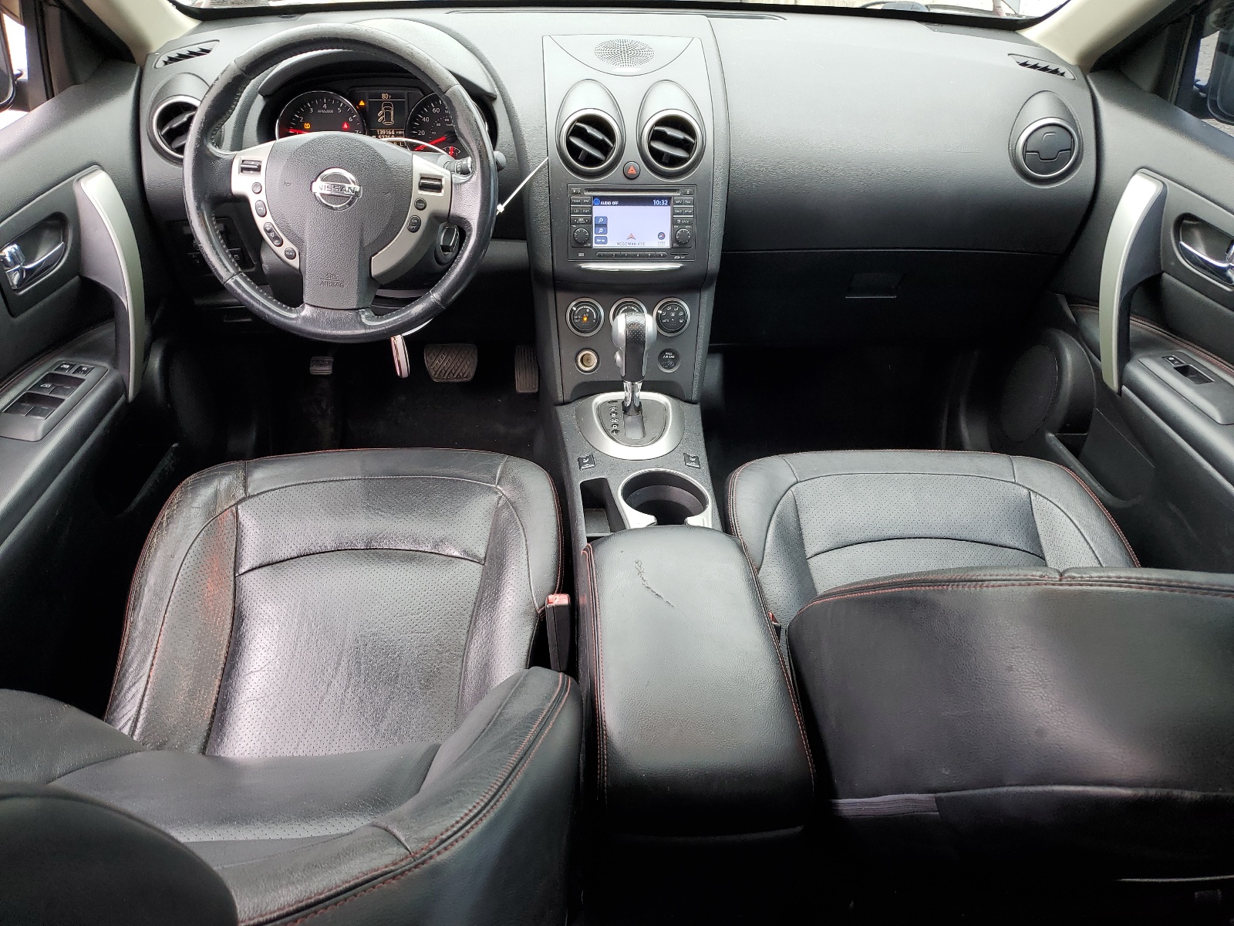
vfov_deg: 53.1
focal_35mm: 26
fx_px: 927
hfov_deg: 67.3
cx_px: 617
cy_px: 463
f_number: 1.5
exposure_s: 1/60.2
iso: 50
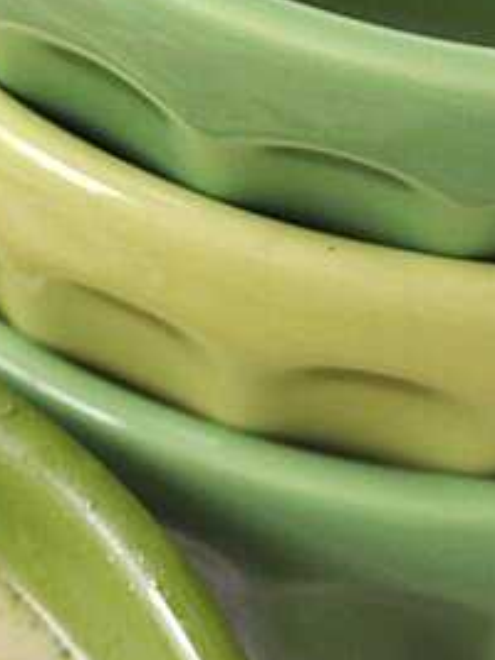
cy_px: 797
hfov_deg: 6.5
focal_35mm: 220
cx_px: -606
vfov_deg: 8.9
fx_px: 4198
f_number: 4
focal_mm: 34
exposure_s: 1/125
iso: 640
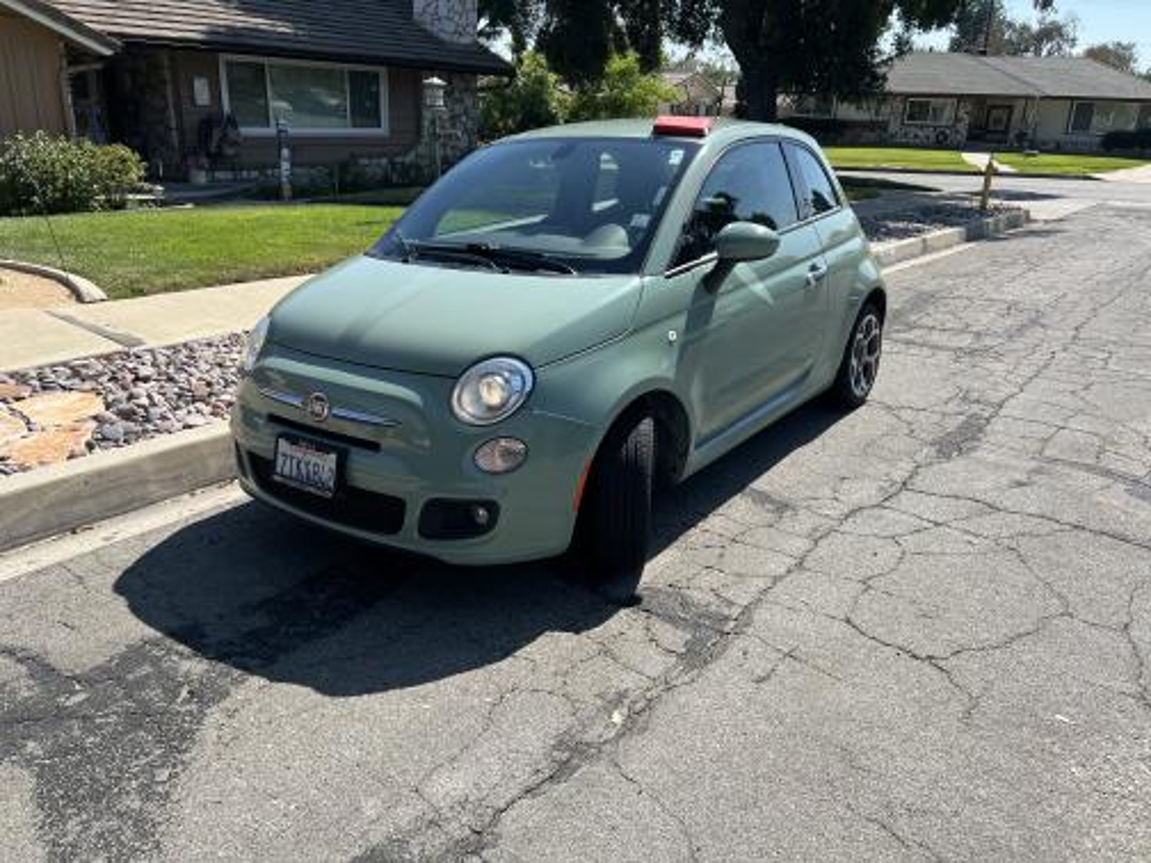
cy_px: 432
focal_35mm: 26
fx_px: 865
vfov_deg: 53.1
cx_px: 576
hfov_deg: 67.3
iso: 50
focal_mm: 5.7
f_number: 1.5
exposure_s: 1/2695
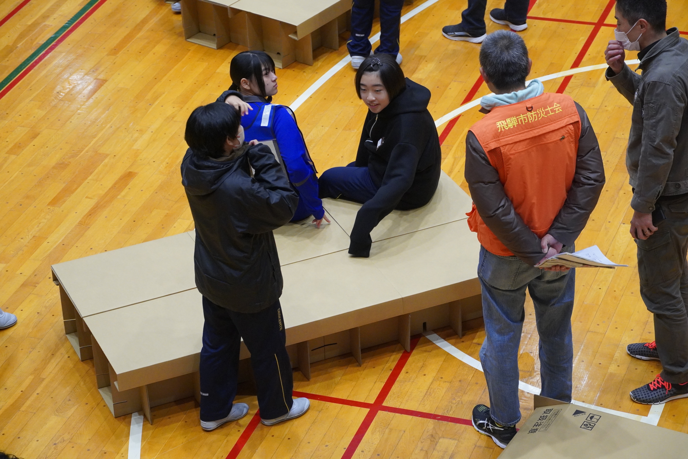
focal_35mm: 105
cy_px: 230
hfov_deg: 19.4
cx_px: 344
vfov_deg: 13.1
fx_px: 2008
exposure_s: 1/160
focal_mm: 70
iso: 3200
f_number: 5.6
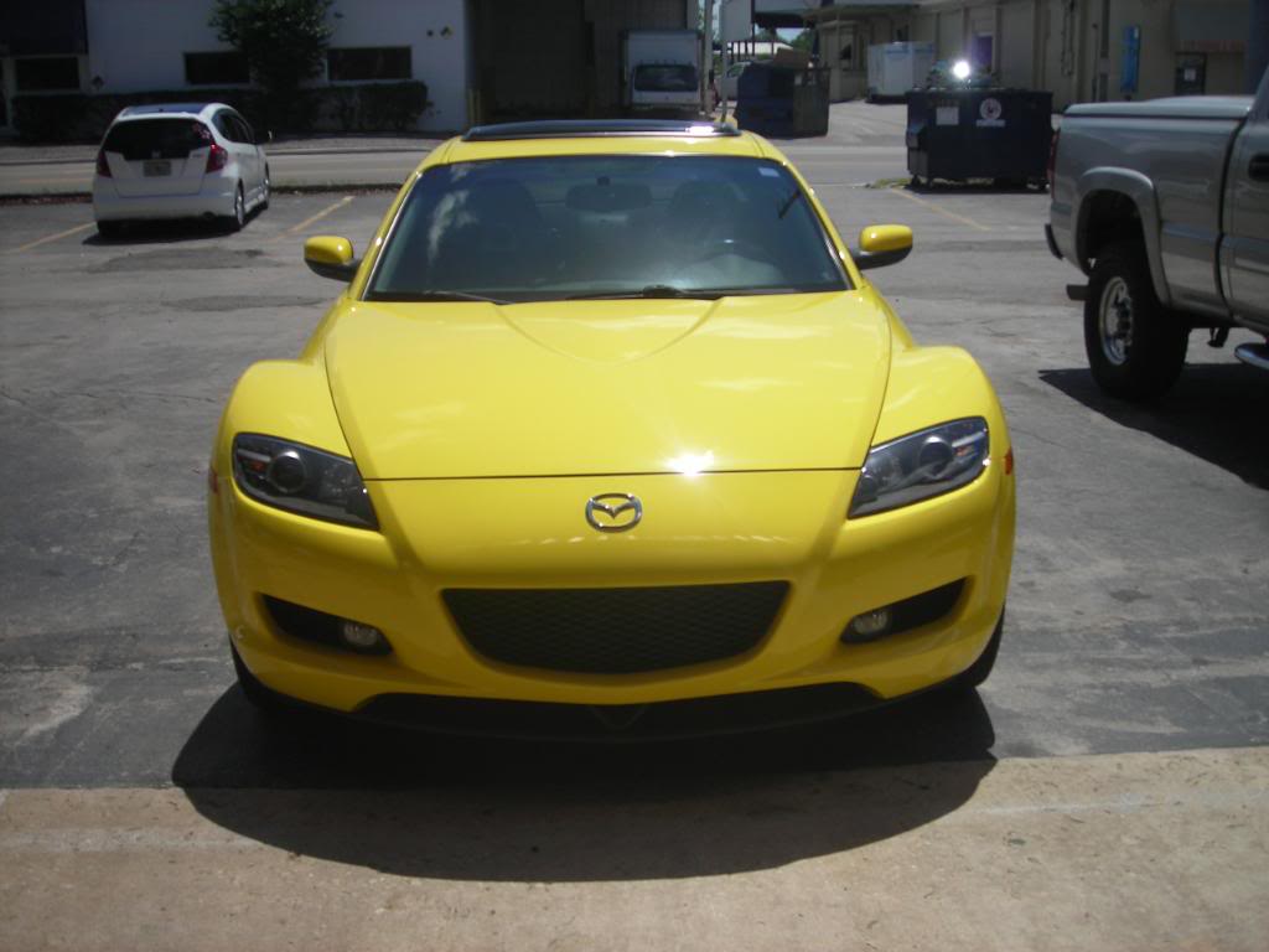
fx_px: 1393
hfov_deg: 49.0
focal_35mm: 38
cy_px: 476
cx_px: 634
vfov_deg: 37.7
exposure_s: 1/330
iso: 50
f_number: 6.4
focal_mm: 6.3
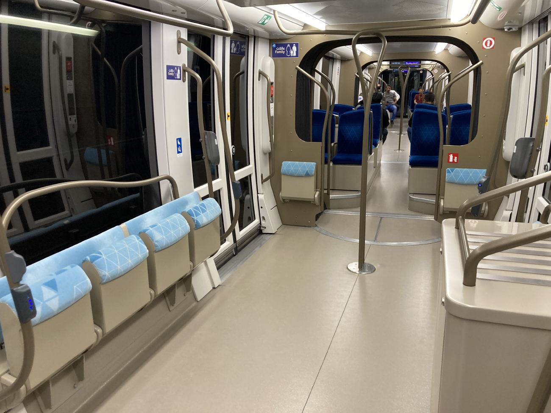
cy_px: 206
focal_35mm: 28
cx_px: 276
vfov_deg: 49.7
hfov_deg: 63.4
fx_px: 446
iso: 125
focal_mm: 3.99
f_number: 1.8
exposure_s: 1/50
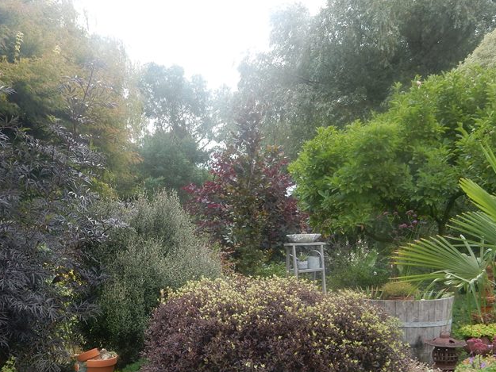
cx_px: 208
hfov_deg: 34.9
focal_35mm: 55
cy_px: 224
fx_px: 788
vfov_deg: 26.5
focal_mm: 7.6
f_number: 4.2
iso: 125
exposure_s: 1/200
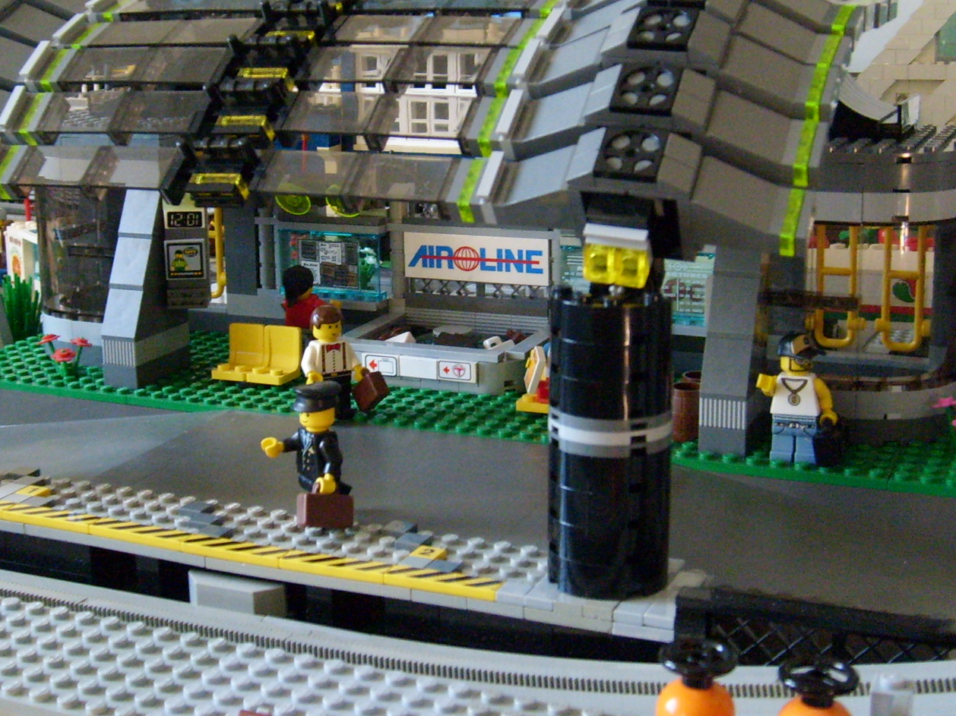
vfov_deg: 25.6
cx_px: 397
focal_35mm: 57
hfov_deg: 33.7
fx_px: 1574
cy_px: 271
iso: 200
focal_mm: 5.8
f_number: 2.8
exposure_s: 1/30
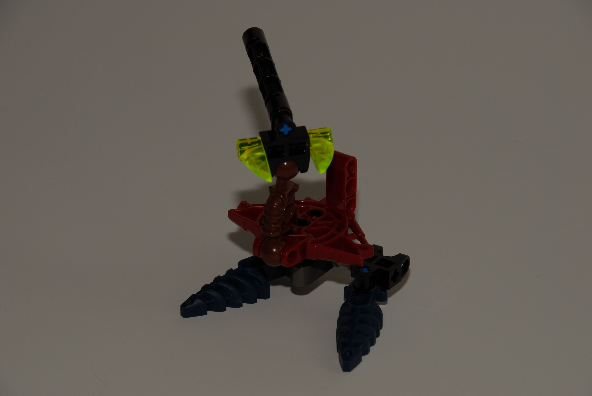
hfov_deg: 6.9
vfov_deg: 4.6
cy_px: 198
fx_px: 4939
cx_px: 296
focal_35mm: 300
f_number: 11
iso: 100
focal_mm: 200
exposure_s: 1/60
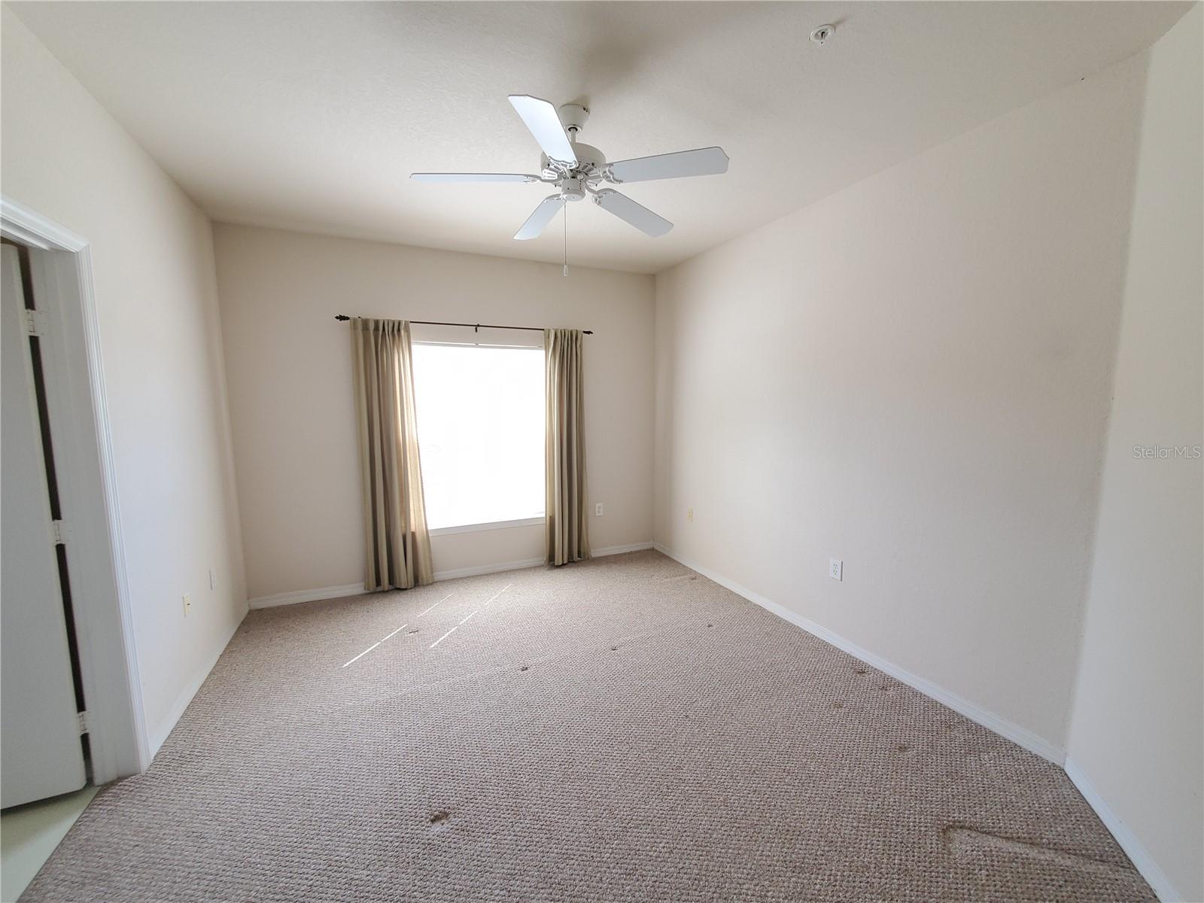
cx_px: 602
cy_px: 452
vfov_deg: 89.9
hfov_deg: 106.2
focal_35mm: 13
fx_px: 452
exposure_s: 1/59
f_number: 2.2
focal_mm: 1.8
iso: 100
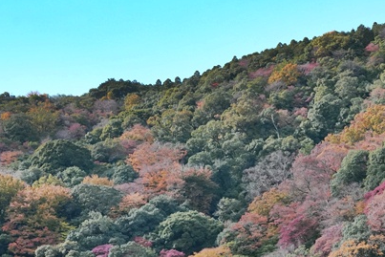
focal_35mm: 94
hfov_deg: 20.5
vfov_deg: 14.1
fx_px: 1006
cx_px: 435
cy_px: 308
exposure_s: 1/1250
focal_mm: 37
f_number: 8
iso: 1600
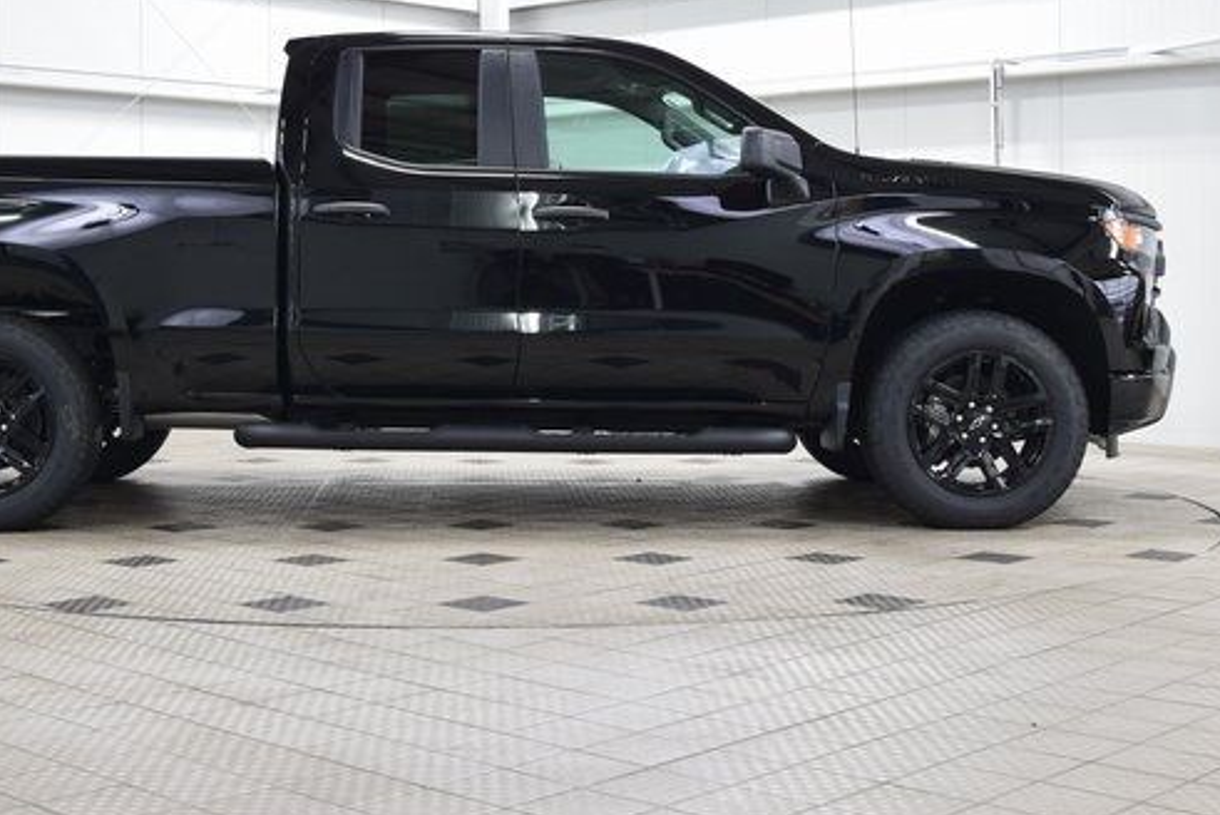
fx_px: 1921
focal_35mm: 57
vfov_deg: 23.9
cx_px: 450
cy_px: 299
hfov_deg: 35.0
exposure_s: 1/15
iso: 800
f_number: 6.3
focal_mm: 29
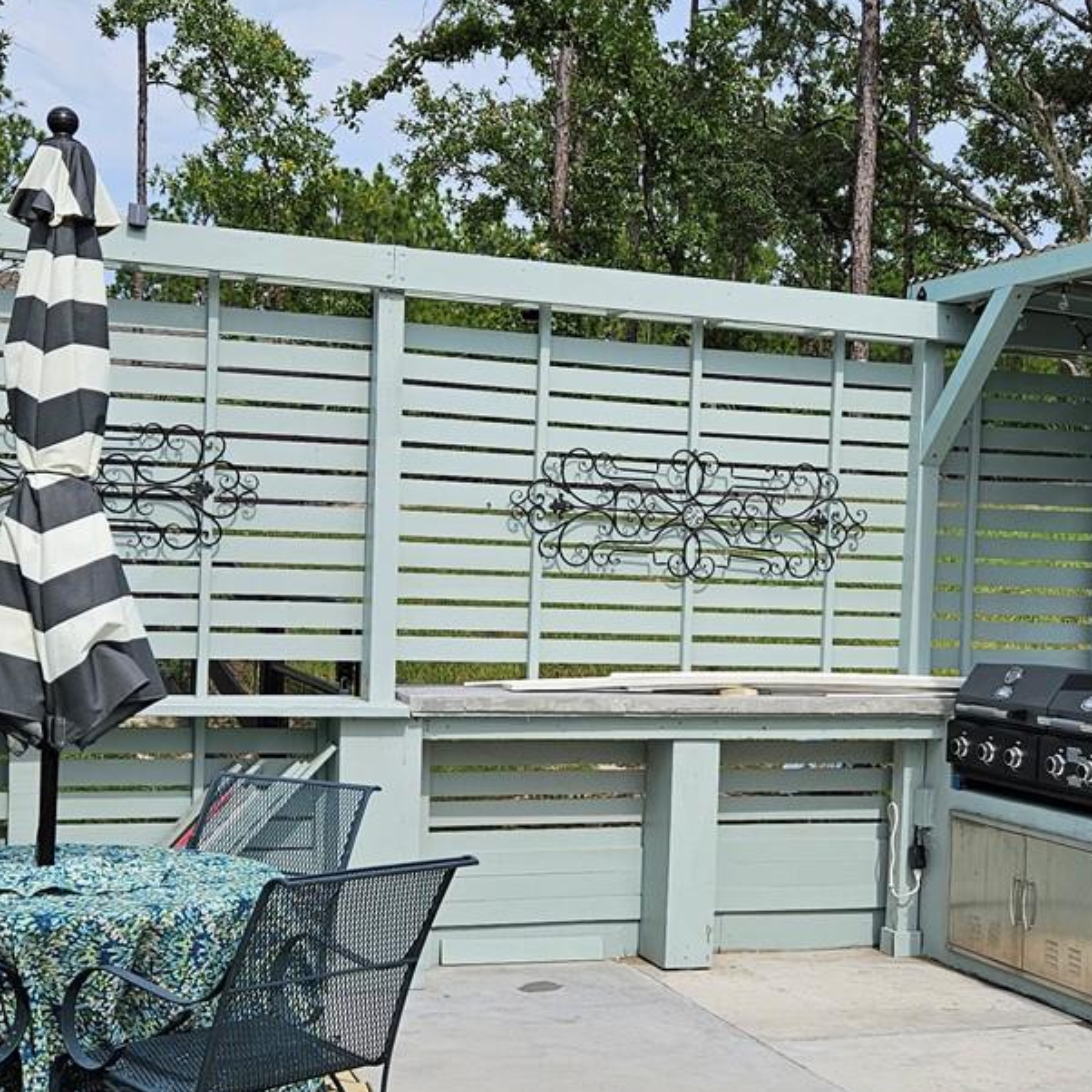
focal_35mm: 54
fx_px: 1927
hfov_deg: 31.5
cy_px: 548
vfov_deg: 31.6
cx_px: 698
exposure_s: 1/2234
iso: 25
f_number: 1.8
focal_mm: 5.4
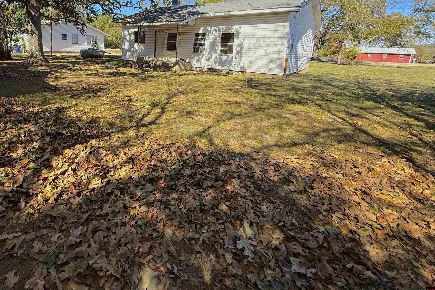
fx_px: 230
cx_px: 155
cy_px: 80
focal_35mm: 19
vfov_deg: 61.7
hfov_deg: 84.7
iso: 64
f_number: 2.2
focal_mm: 2.22
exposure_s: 1/1087
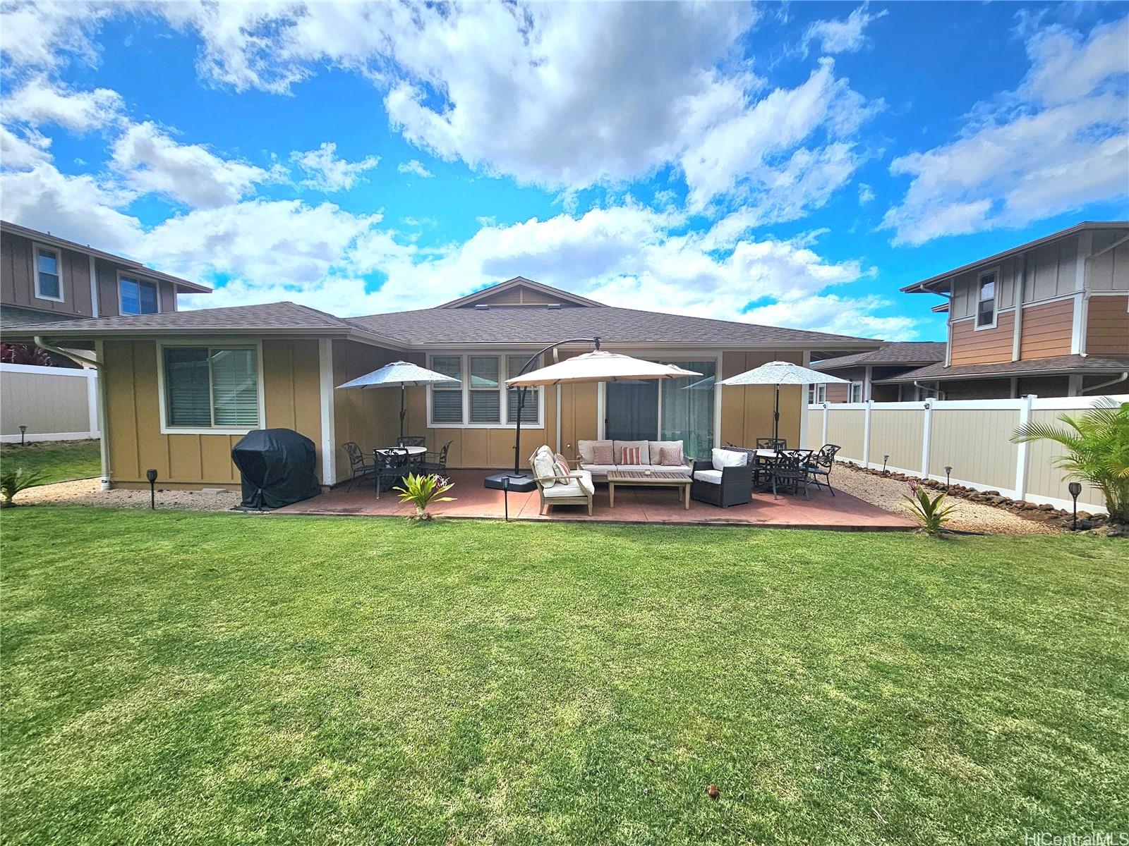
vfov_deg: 89.9
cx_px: 564
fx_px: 424
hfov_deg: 106.2
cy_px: 423
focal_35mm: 13
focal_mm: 2.2
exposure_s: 1/3333
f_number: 2.2
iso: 50
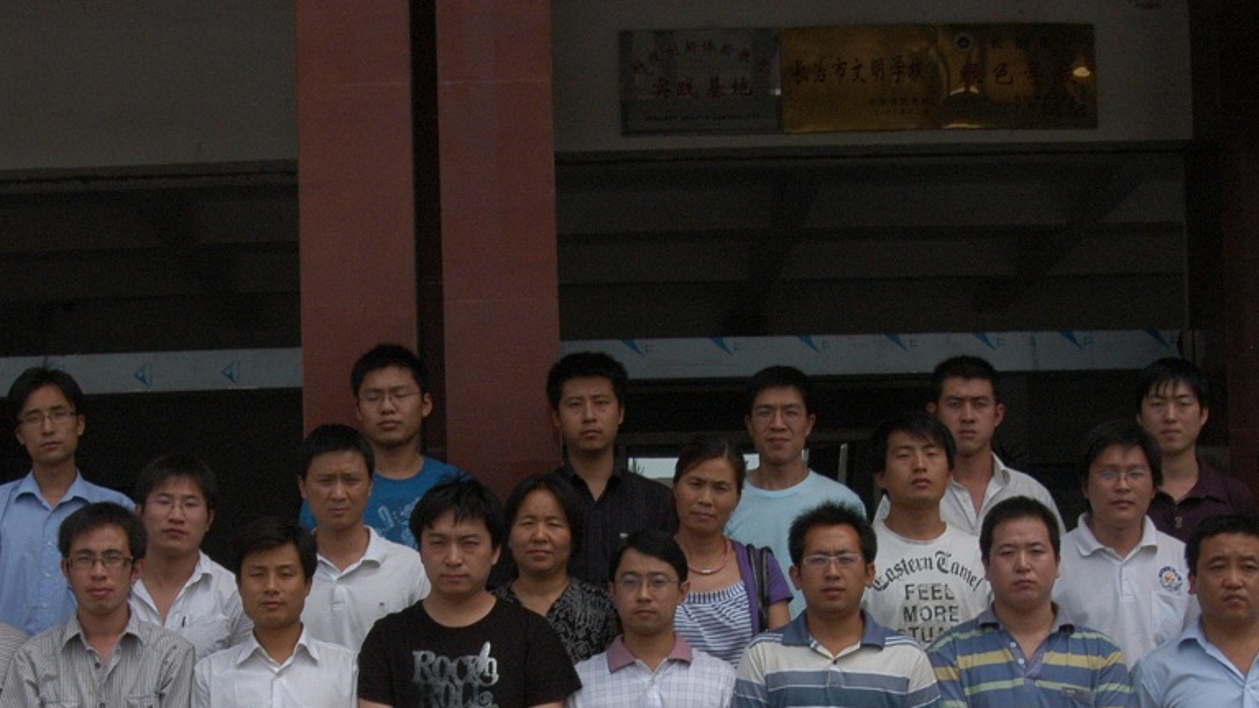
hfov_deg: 28.6
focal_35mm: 74
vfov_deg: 15.9
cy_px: 762
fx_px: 2471
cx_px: 546
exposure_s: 1/640
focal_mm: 24
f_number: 13
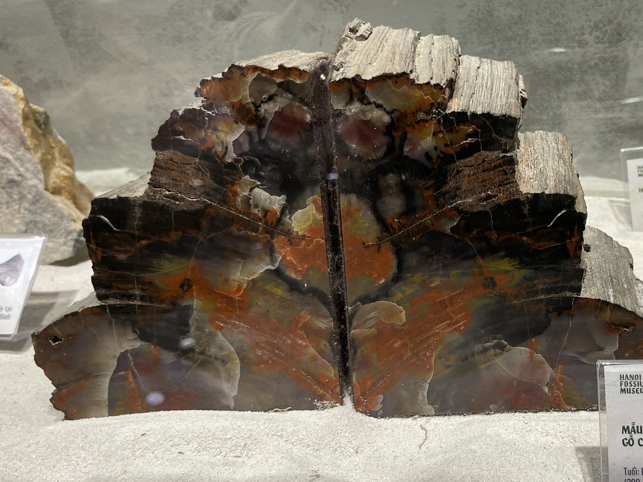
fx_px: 762
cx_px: 440
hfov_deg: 44.9
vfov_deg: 35.1
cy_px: 221
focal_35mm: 41
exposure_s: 1/100
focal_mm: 5.1
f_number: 1.6
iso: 100
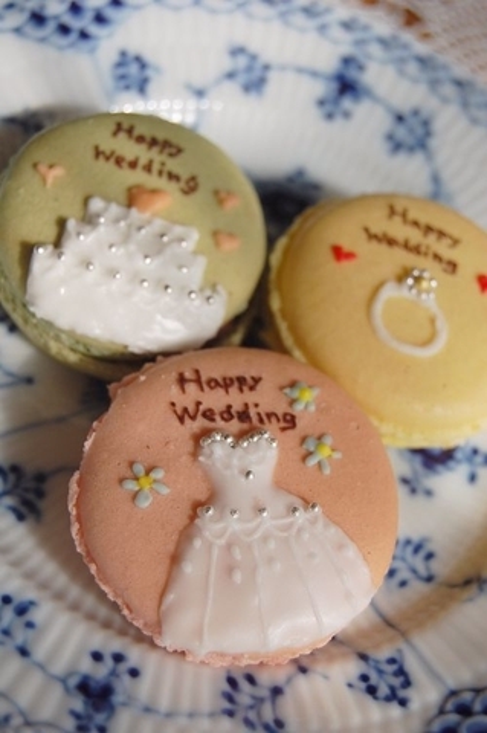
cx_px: 244
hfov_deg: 21.5
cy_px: 366
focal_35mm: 63
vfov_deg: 31.9
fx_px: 1281
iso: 200
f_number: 6.3
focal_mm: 42
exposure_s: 1/160
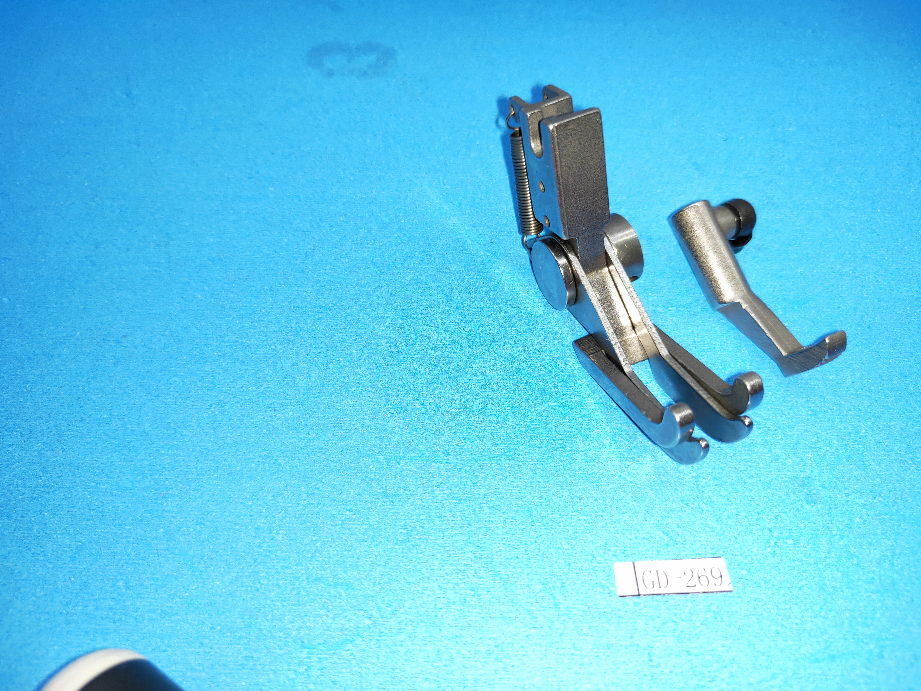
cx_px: 460
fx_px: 612
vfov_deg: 58.9
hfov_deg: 73.9
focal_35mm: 23
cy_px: 346
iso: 107
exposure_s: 1/100
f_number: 1.7
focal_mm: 3.97
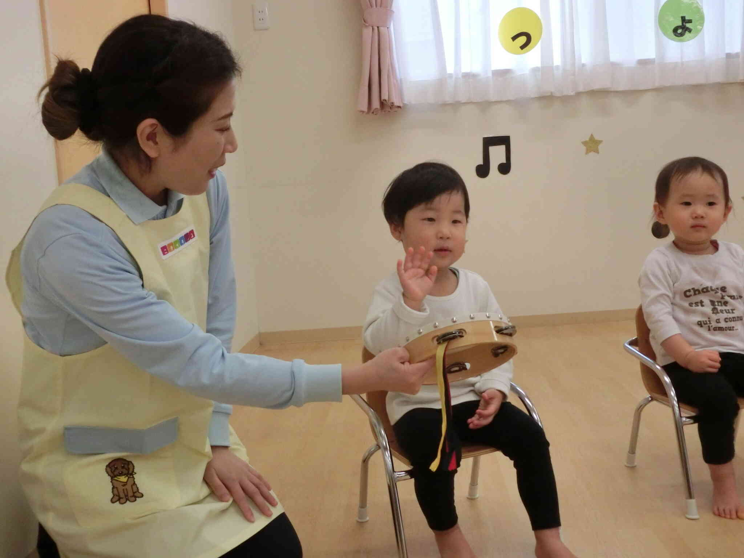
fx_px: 838
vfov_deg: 36.8
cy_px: 279
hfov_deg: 47.9
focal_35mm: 39
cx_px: 372
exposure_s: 1/200
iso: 800
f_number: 4.1
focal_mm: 6.9
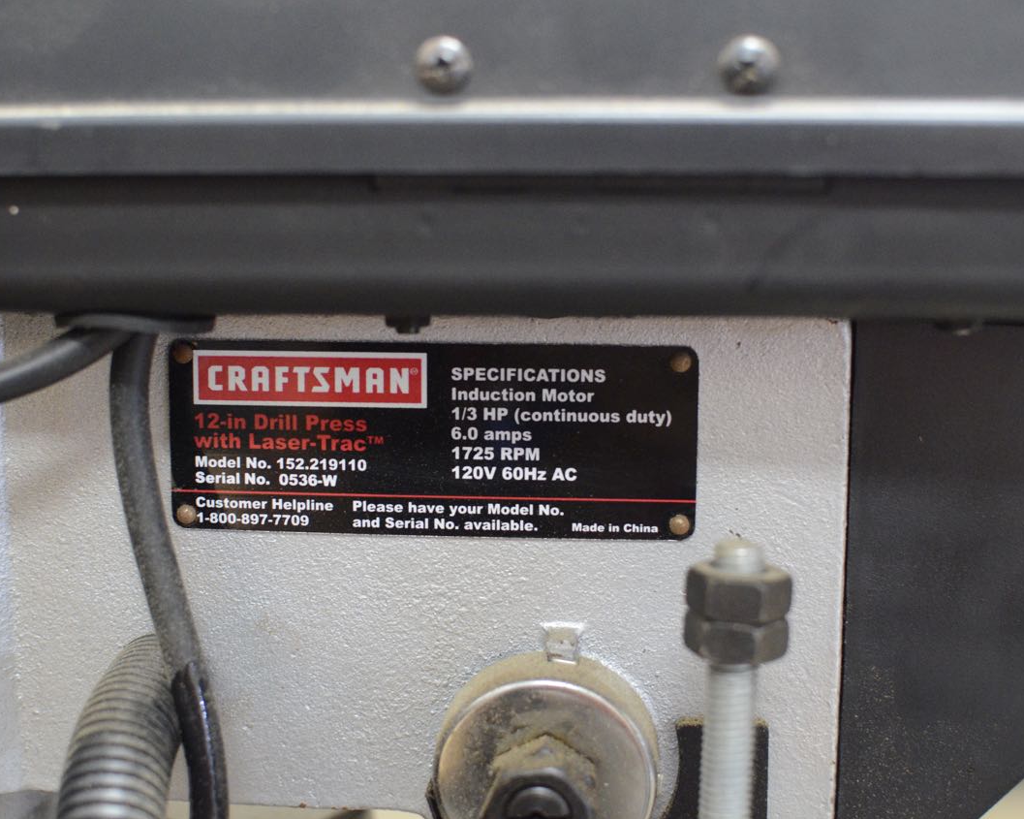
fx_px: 1805
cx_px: 440
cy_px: 410
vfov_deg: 25.6
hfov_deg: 31.6
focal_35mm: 60
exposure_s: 1/50
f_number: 2.8
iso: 3200
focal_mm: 35
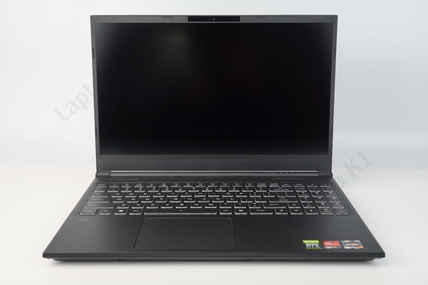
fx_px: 481
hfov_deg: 47.9
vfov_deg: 33.0
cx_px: 214
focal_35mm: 40
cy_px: 142
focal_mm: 27
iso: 100
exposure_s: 1/20
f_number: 5.6
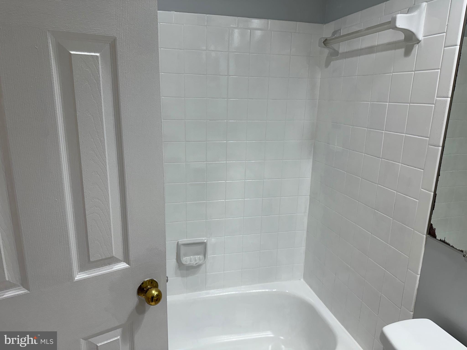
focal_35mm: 24
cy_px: 175
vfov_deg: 56.8
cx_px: 234
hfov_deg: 71.6
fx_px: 324
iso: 64
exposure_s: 1/120
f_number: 1.78
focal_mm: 6.86
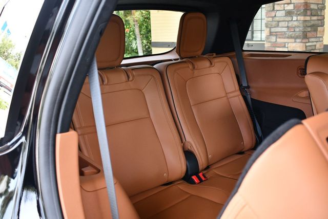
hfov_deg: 53.1
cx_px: 164
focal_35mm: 36
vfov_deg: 36.9
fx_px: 328
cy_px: 110
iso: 800
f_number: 3.5
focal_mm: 18
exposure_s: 1/250
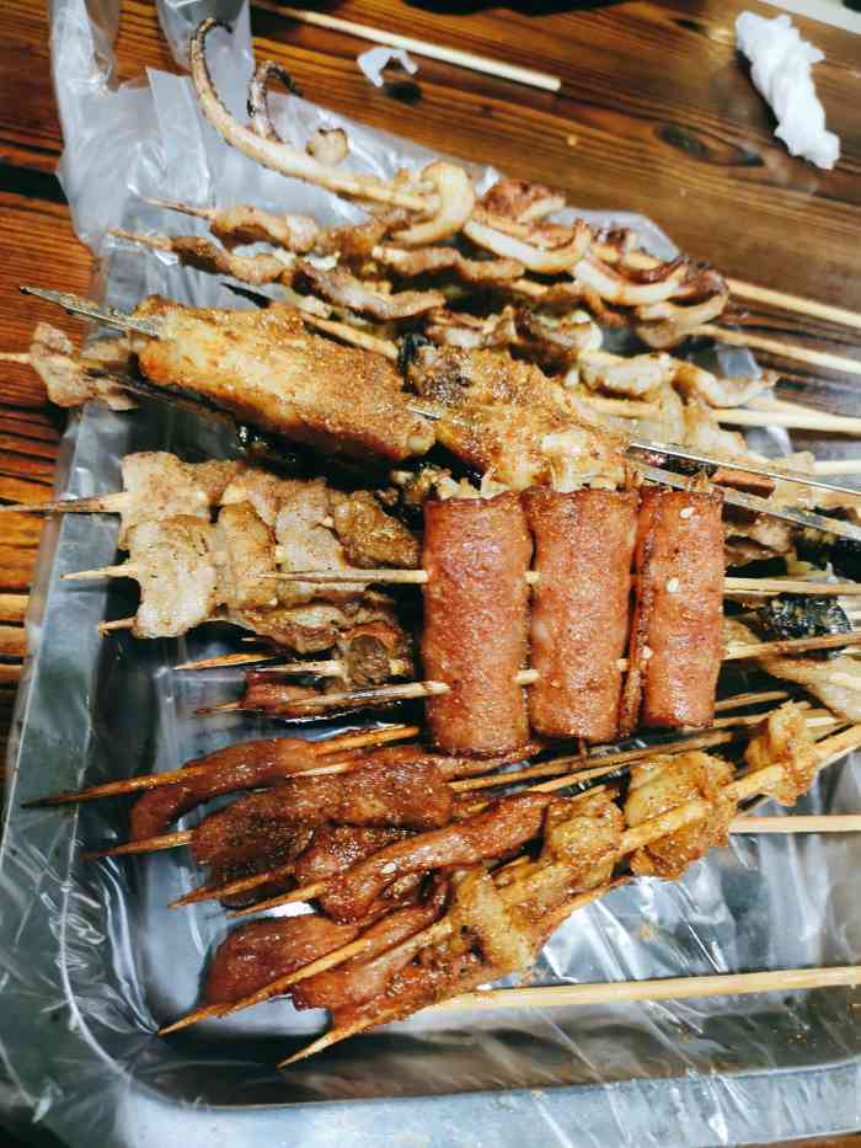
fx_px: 763
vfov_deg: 73.9
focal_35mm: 23
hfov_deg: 58.9
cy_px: 574
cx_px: 430
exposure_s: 1/33
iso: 1458
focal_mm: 4.76
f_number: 1.79
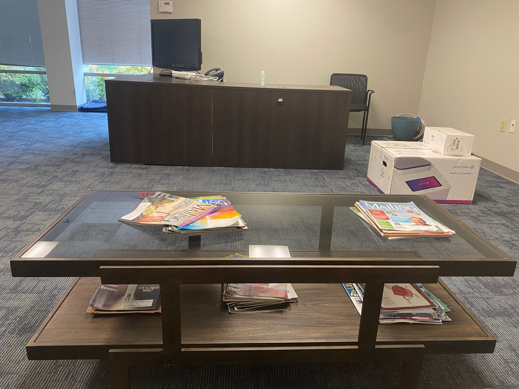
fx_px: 390
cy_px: 194
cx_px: 260
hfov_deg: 67.3
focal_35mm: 26
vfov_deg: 53.1
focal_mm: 4.25
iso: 200
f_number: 1.8
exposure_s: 1/60
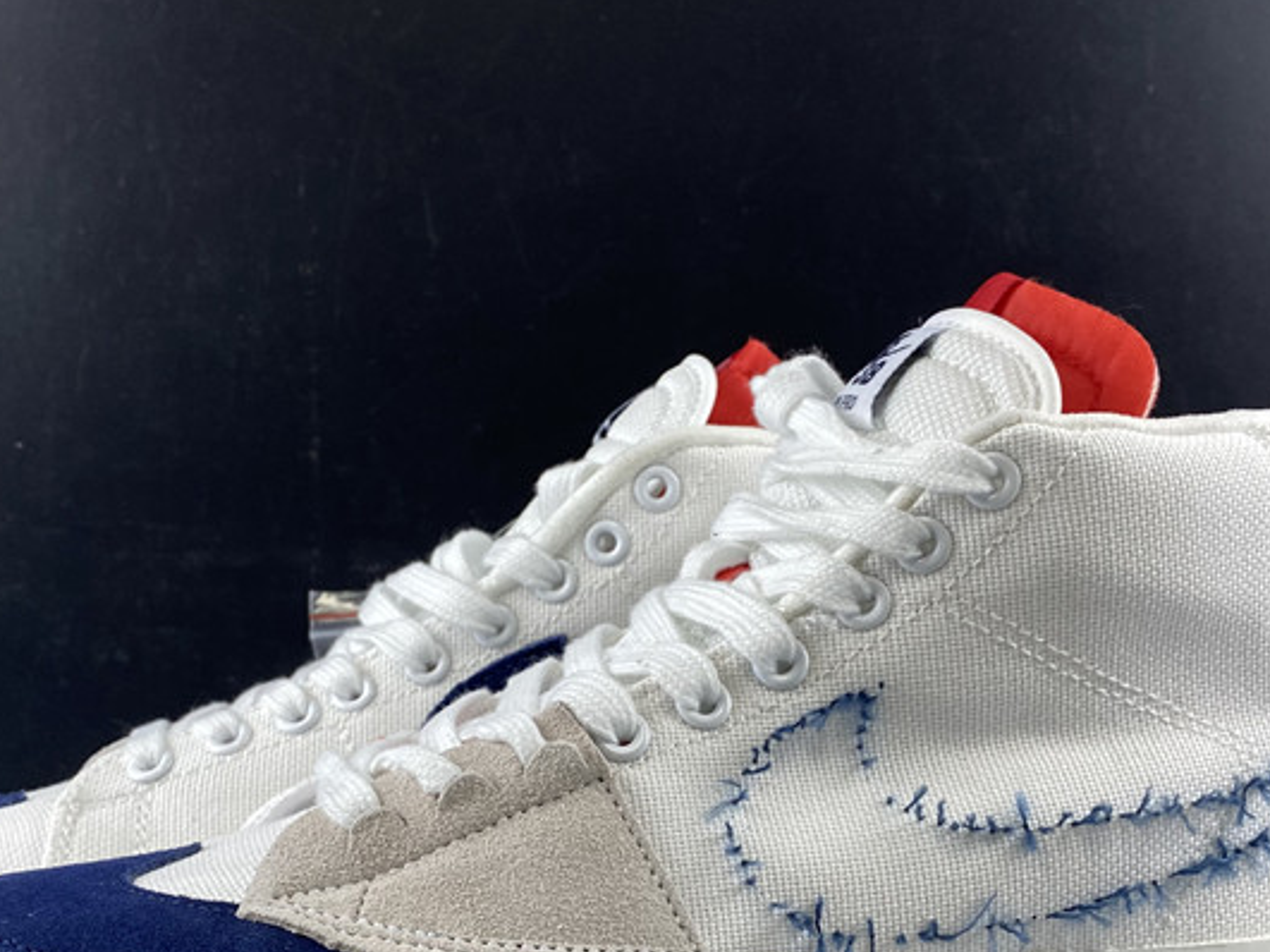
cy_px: 710
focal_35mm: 49
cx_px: 624
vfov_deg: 29.2
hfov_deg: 38.9
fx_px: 1797
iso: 40
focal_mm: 4.25
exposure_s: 1/100
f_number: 1.8
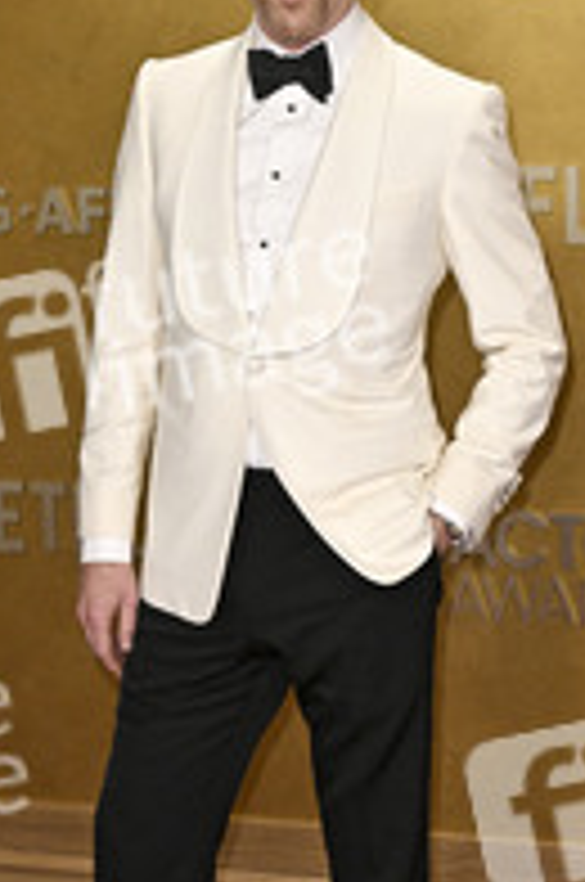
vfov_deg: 19.6
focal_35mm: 104
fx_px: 2544
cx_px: 288
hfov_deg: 13.1
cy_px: 562
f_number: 6.3
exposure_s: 1/320
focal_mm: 51
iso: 2500
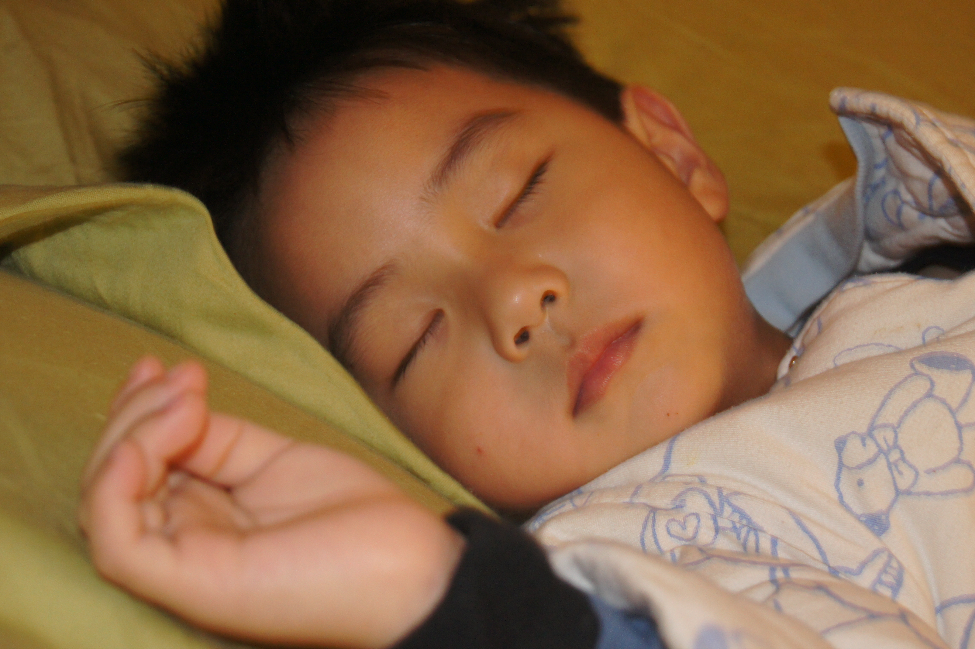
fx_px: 2233
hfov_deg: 24.6
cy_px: 324
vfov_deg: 16.5
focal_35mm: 82
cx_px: 488
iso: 800
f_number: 5.6
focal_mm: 55
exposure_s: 1/2.5
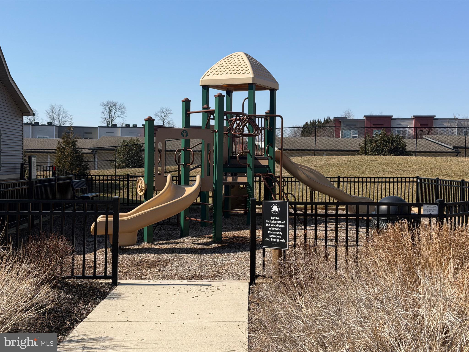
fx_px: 650
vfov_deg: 30.3
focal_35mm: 48
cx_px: 234
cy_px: 176
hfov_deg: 39.7
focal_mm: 6.76
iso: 64
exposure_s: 1/4587
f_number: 1.78
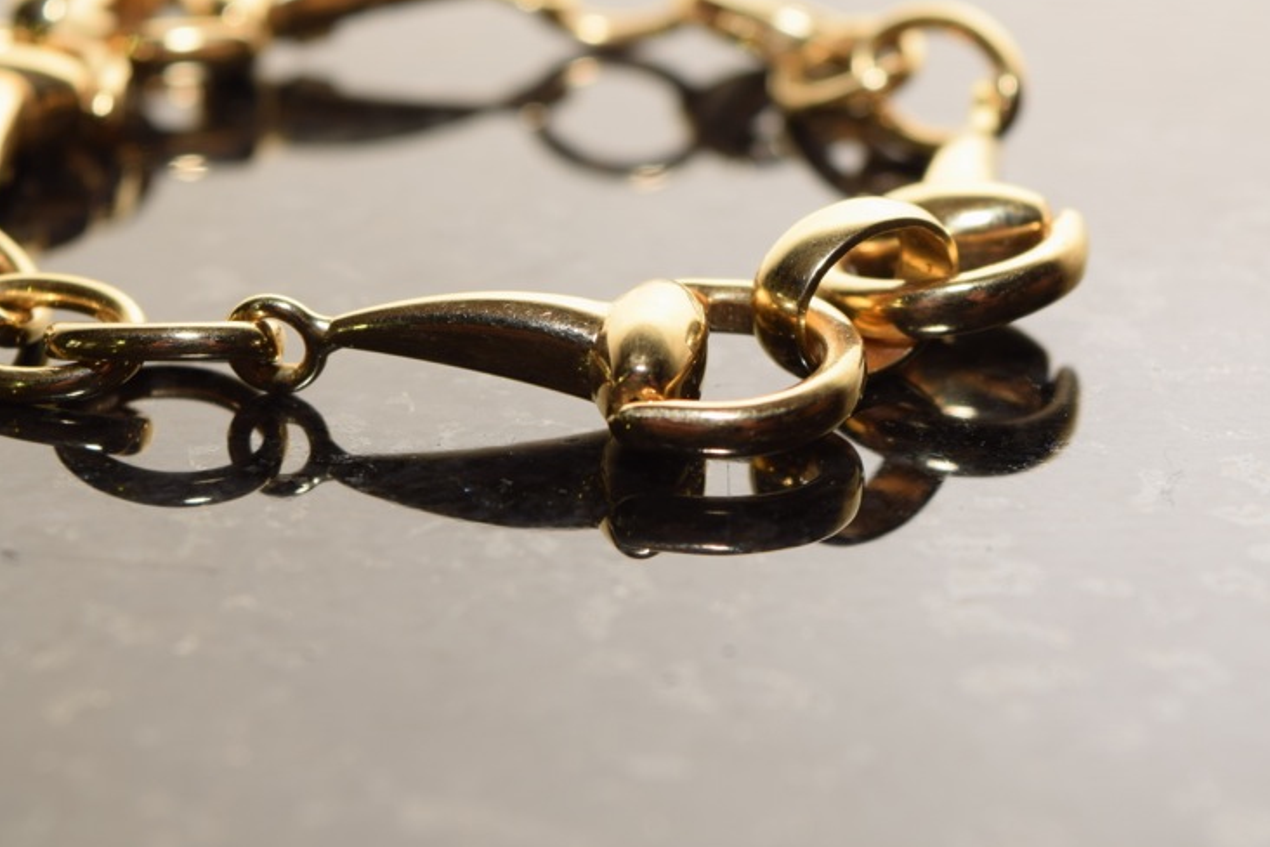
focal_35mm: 113
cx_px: 604
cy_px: 331
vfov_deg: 12.2
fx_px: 3975
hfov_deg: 18.2
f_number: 8
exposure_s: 1/60
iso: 100
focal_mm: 55
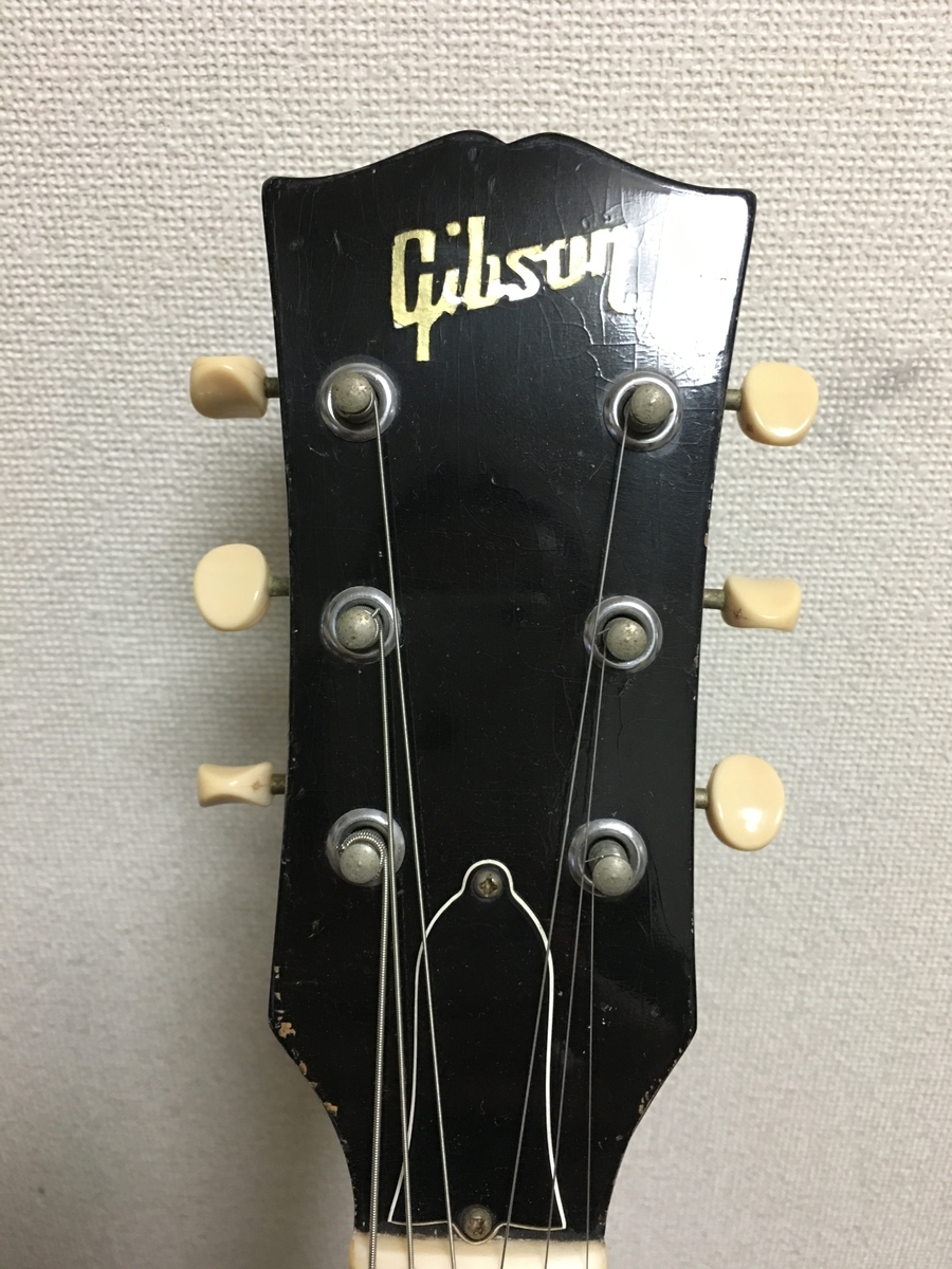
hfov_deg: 48.2
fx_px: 1063
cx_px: 476
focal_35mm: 29
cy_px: 634
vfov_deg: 61.7
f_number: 2.2
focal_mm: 4.15
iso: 64
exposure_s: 1/4
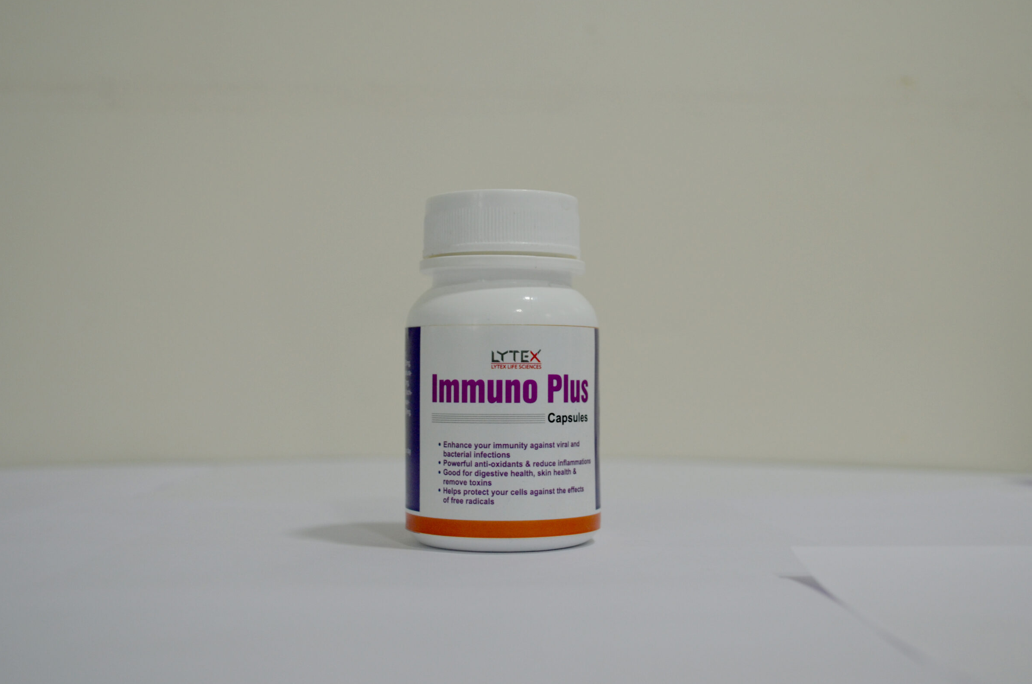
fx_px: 1287
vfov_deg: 29.7
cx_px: 534
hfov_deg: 43.7
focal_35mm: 45
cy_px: 333
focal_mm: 28
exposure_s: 1/60
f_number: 4.5
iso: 400
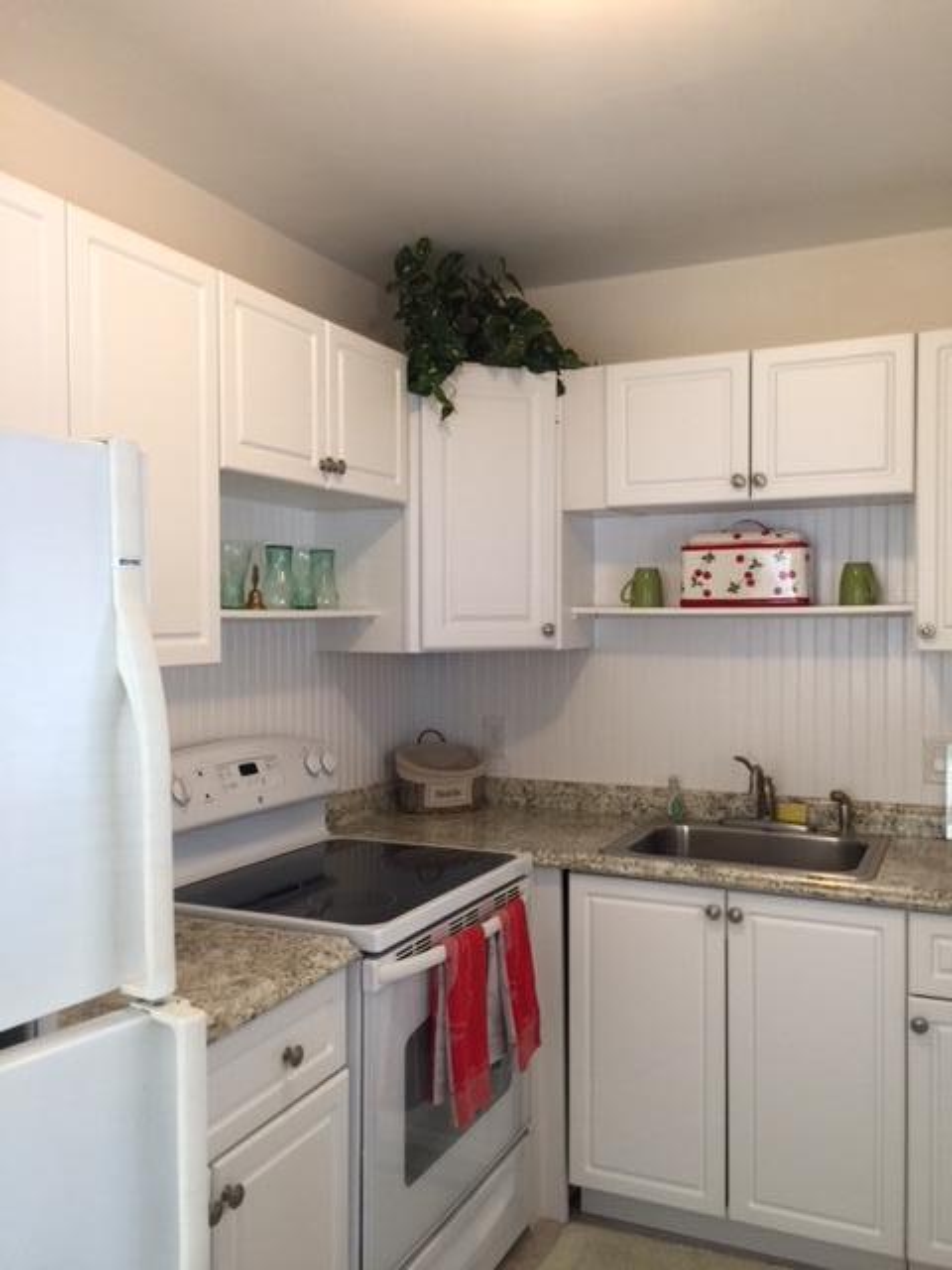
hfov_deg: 48.2
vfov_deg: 61.7
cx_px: 476
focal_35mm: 29
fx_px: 1063
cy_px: 635
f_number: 2.2
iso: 50
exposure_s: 1/30
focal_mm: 4.15
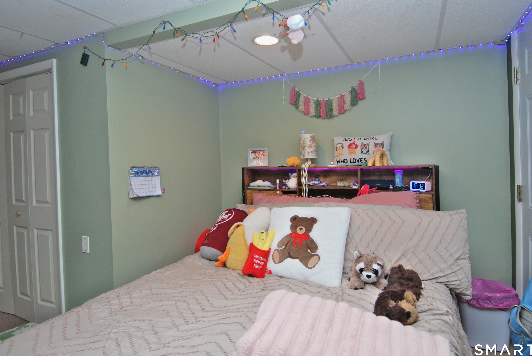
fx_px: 296
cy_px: 162
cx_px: 267
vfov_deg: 61.9
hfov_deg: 83.9
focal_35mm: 20
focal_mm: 12
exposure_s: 1/60
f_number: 4
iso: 200
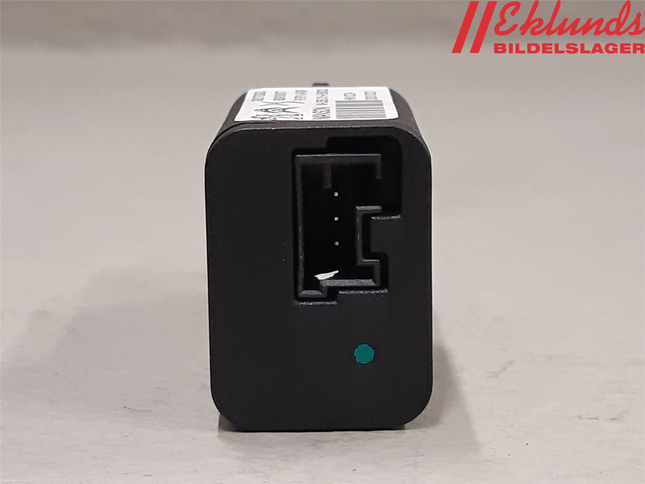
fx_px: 484
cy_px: 242
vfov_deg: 53.1
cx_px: 322
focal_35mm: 26
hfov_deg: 67.3
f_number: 1.7
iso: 125
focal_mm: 3.93
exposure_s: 1/50
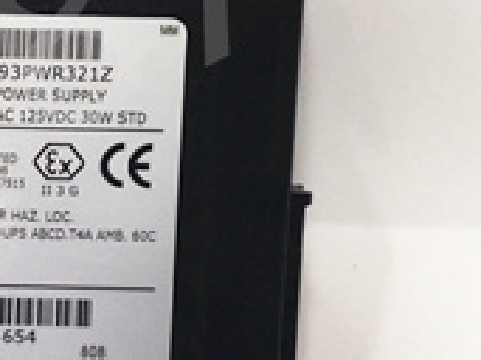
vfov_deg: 15.5
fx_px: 1319
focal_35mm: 95
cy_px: 177
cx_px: -37
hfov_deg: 19.8
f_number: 2
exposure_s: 1/33
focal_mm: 3.79
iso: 373
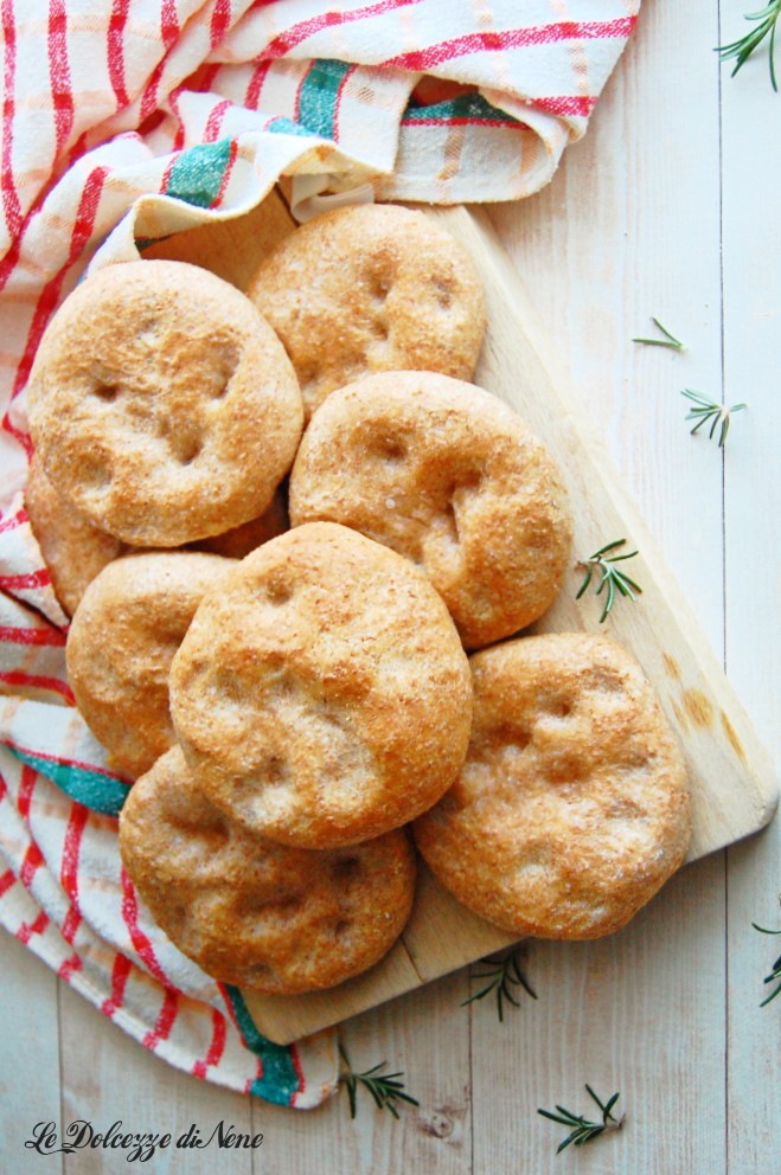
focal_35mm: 48
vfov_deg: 41.2
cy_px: 588
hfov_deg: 28.0
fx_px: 1566
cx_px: 390
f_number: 4.5
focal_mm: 32
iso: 800
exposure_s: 1/10
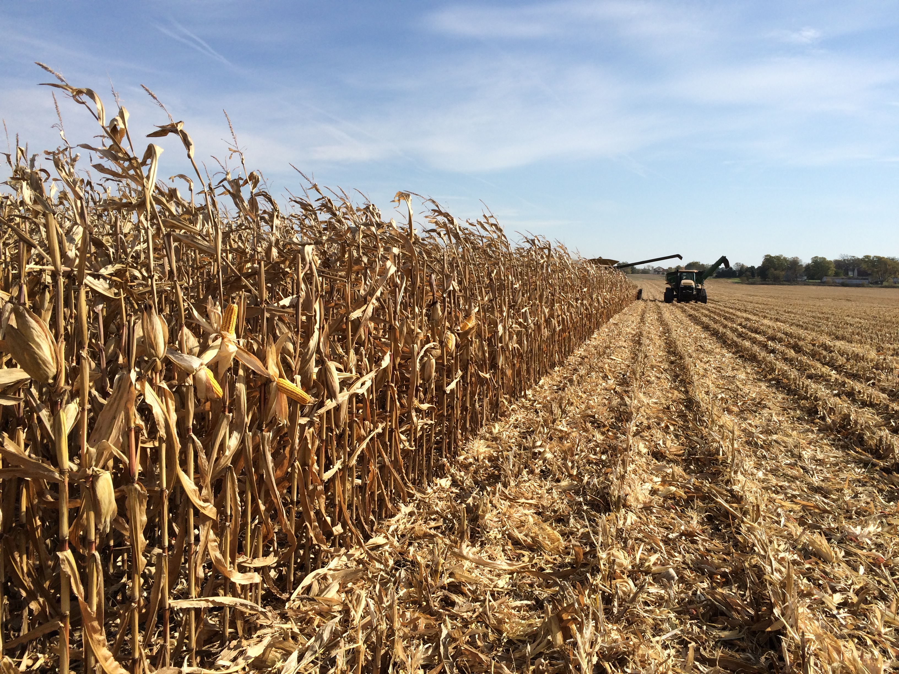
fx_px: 753
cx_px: 450
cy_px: 337
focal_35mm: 29
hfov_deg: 61.7
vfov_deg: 48.2
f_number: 2.2
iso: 32
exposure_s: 1/2933
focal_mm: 4.15
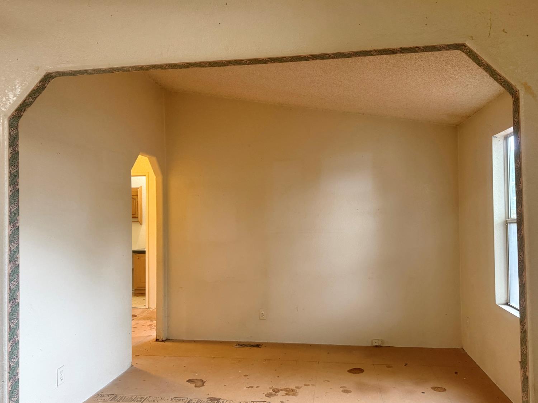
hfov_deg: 71.6
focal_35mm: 24
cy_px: 202
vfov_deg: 56.8
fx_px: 373
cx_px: 269
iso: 400
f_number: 1.78
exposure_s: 1/60
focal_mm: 6.76
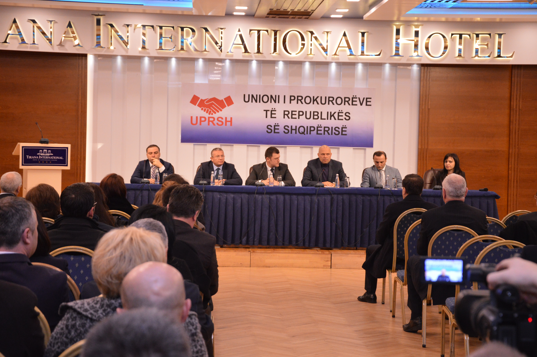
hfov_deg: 26.0
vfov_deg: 17.5
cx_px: 268
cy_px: 178
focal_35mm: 78
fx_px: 1162
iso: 1600
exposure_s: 1/125
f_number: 5
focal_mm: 52
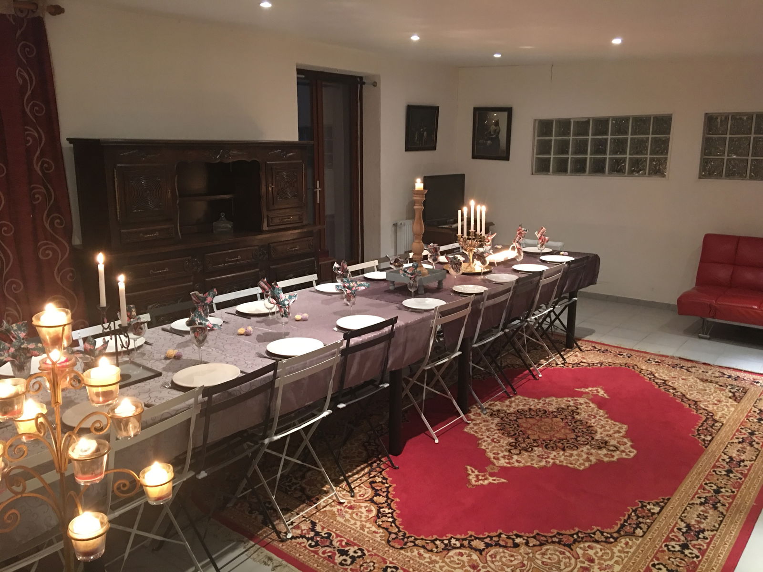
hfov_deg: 61.7
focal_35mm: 29
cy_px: 286
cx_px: 382
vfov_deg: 48.2
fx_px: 639
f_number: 2.2
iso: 64
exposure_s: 1/4
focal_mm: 4.15
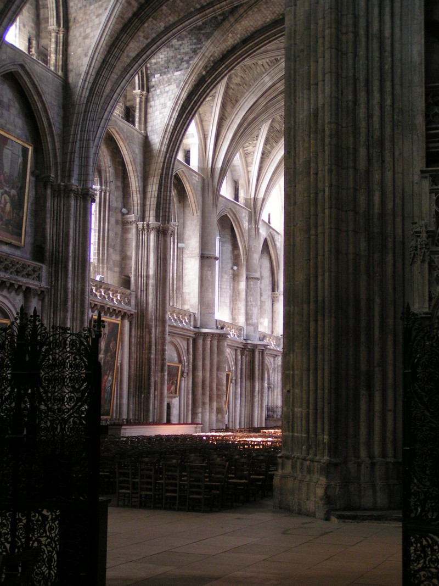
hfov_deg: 28.0
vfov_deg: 36.8
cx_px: 220
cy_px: 293
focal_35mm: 52
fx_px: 879
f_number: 3.2
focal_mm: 8
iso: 200
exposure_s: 1/30
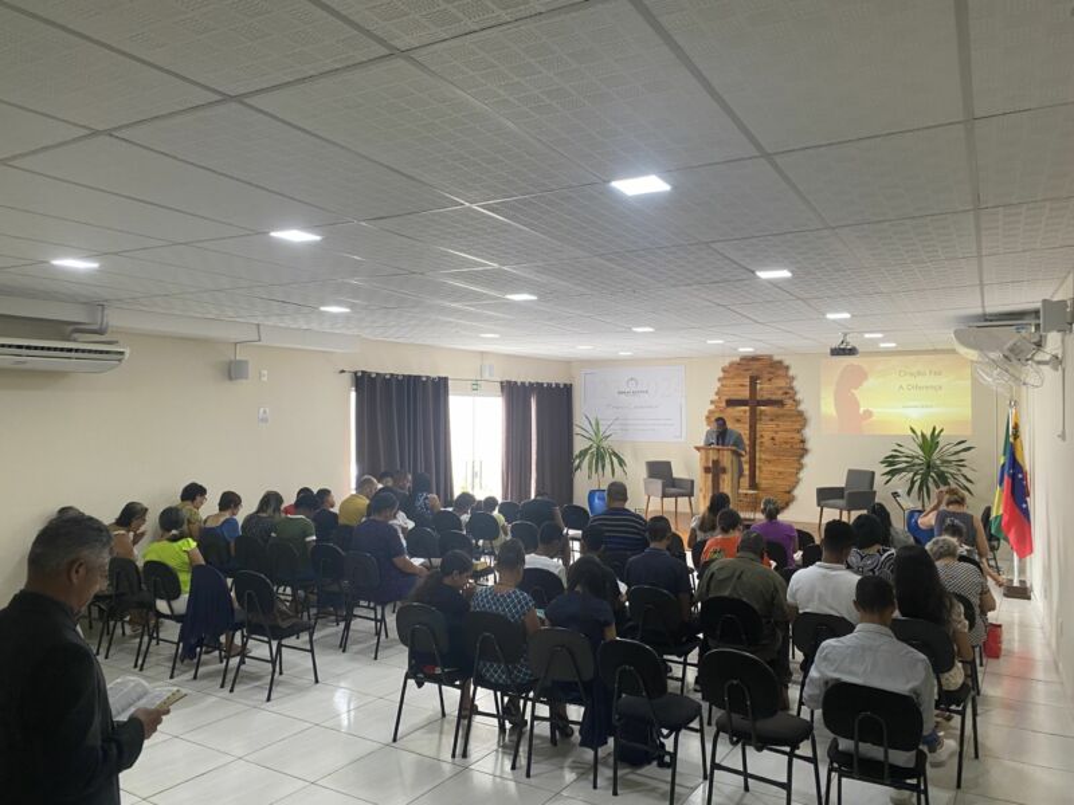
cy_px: 402
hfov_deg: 67.3
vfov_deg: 53.1
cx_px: 537
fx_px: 807
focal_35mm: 26
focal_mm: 4.25
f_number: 1.8
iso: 80
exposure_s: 1/60
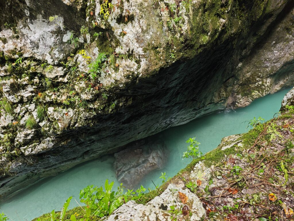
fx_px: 195
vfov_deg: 58.9
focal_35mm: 23
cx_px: 147
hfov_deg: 73.9
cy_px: 110
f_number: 1.63
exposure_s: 1/80.4
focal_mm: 8.72
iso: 160
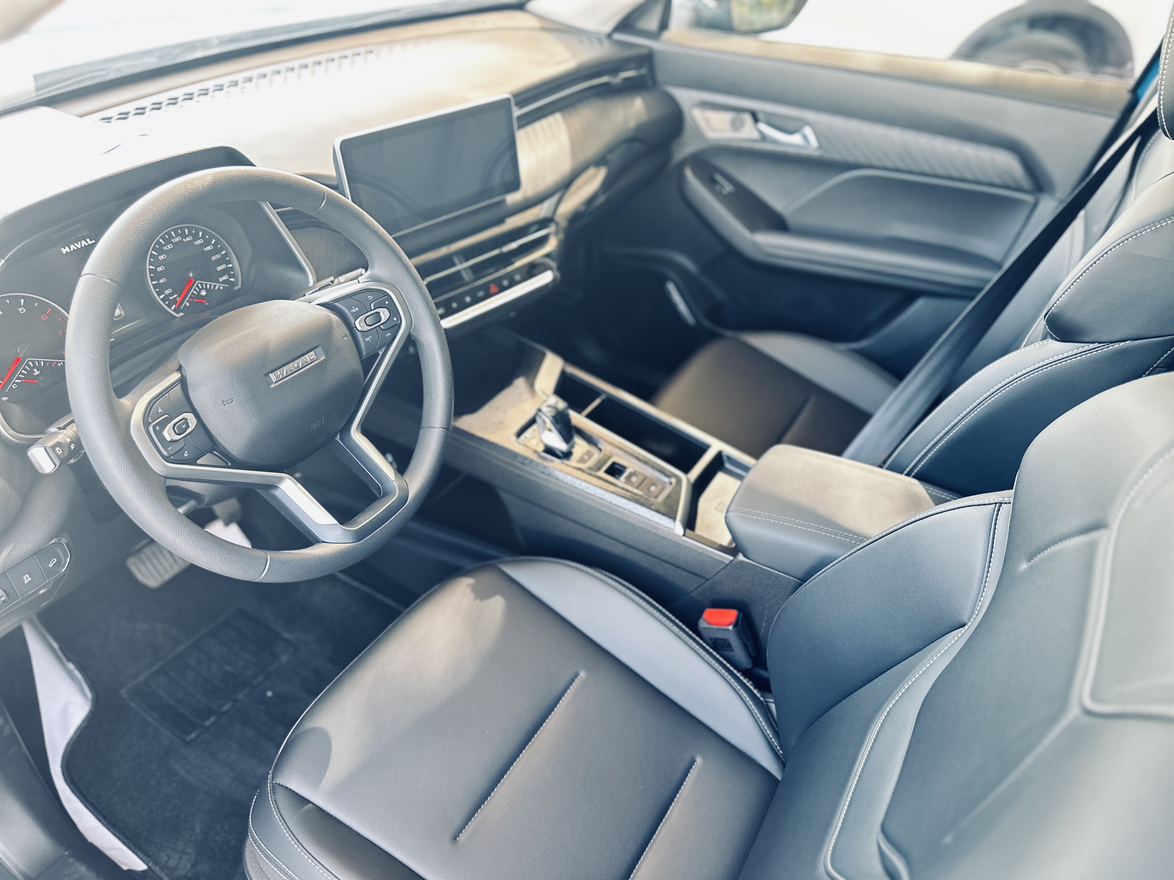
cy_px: 440
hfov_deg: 71.6
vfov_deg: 56.8
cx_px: 587
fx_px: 814
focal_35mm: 24
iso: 250
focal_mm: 6.86
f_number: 1.78
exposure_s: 1/60
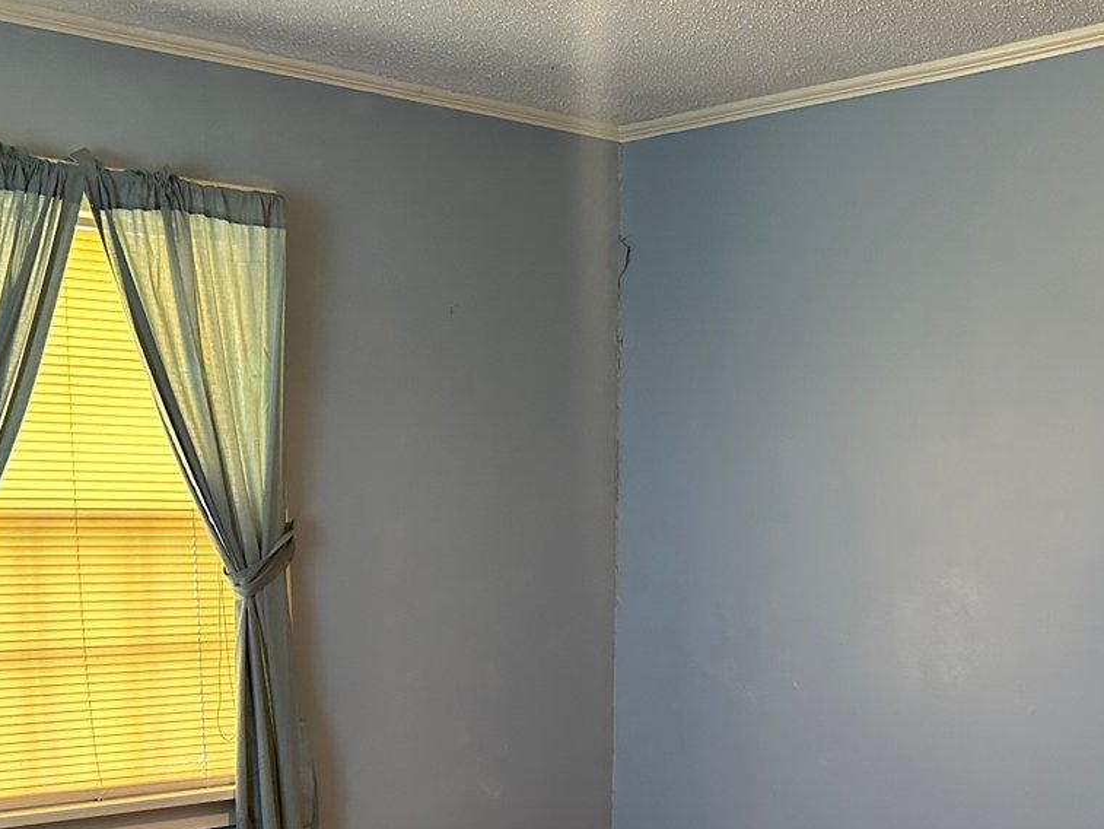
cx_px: 717
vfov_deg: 28.9
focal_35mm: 48
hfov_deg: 39.3
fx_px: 1531
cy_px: 773
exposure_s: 1/40
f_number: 1.78
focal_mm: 6.86
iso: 640
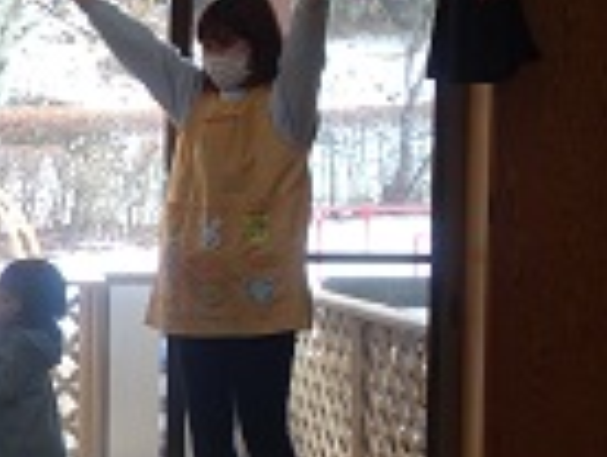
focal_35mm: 124
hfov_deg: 14.4
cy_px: 259
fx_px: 2178
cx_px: -409
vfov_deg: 12.0
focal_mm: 5.98
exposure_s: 1/50
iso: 80
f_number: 4
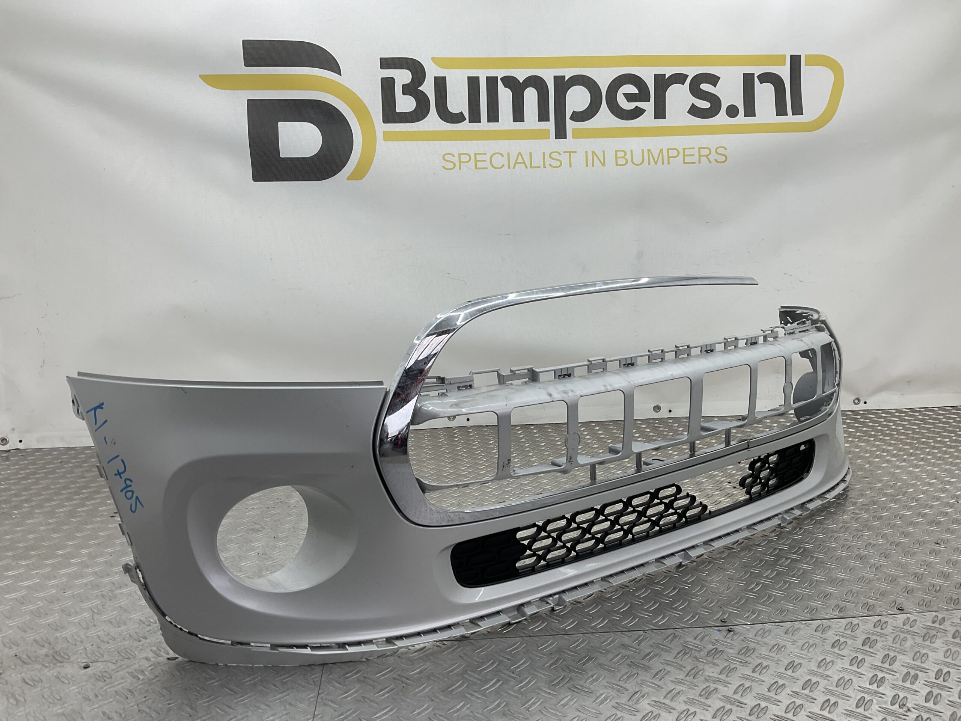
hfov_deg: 61.7
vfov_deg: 48.2
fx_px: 805
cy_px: 360
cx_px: 480
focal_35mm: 29
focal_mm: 3
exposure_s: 1/104
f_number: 1.8
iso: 16
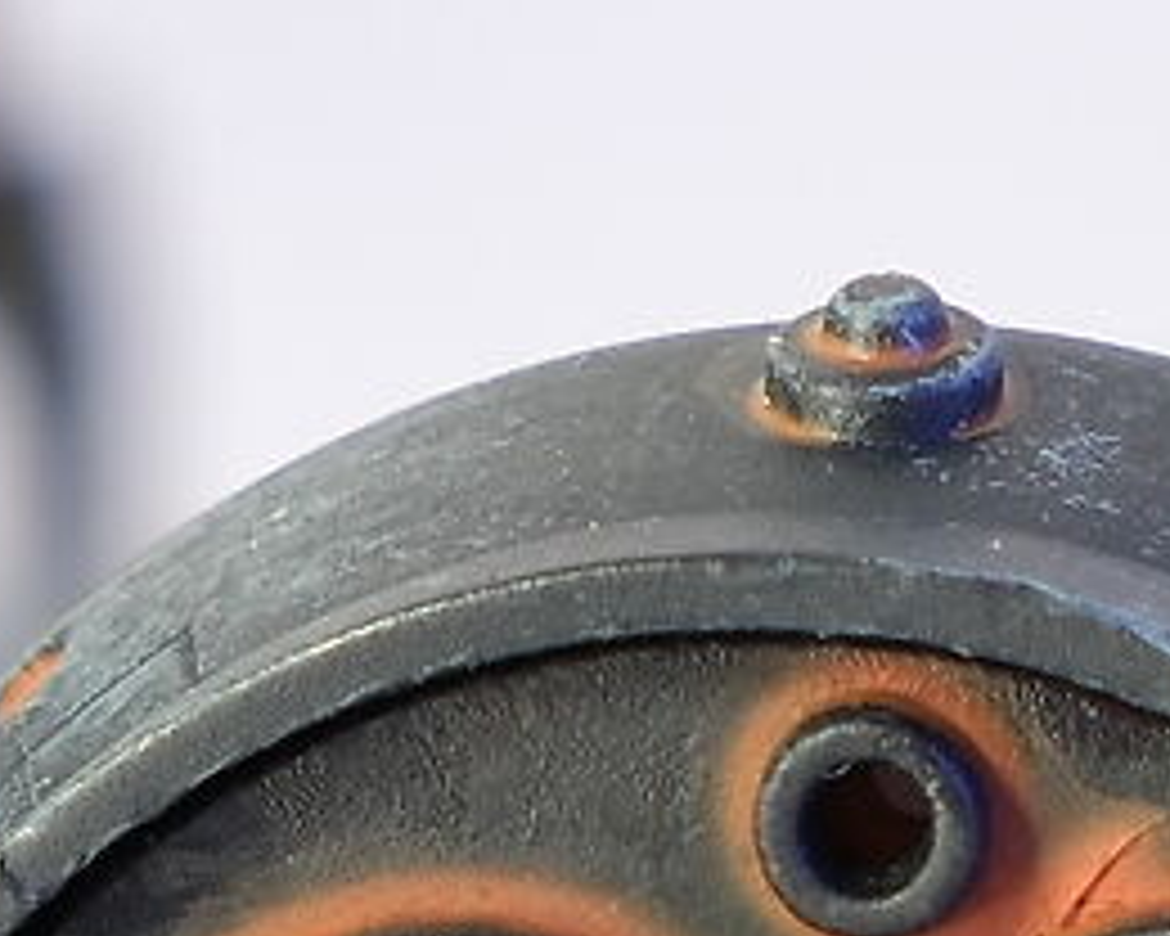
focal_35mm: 1041
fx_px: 36047
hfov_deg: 1.9
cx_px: 1012
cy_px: 2322
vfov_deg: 1.5
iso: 125
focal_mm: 80
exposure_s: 3
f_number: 8
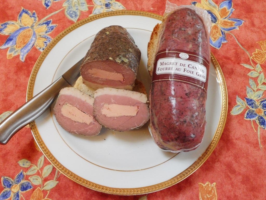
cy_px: 100
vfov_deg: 38.7
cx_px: 133
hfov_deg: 50.1
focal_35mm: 37
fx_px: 284
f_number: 4
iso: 200
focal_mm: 6.6
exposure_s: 1/45
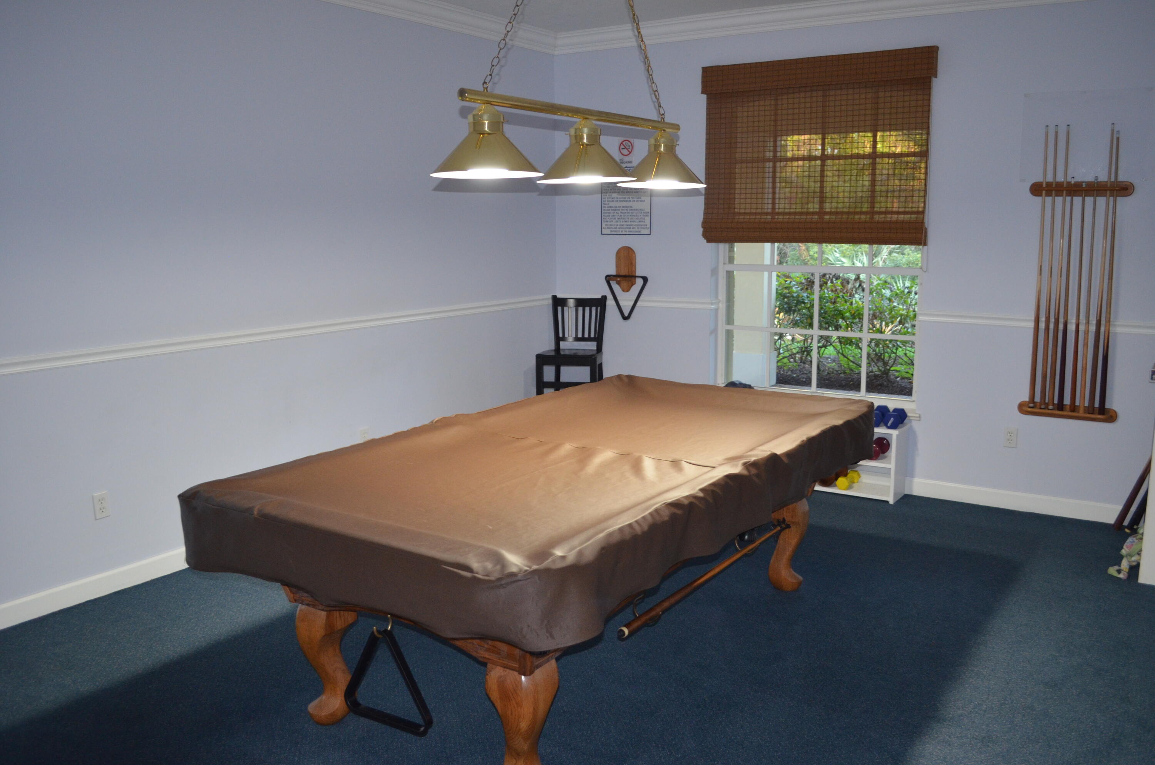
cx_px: 578
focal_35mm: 30
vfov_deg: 43.4
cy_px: 382
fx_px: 961
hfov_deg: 62.0
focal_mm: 20
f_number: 3.8
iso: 1000
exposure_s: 1/60
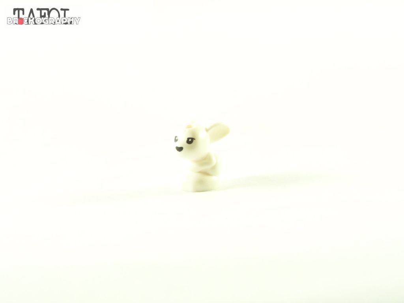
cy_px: 152
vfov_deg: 15.7
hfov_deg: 20.9
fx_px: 1097
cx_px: 202
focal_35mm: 94
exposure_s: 1/60
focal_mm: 15.6
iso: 400
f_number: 3.6
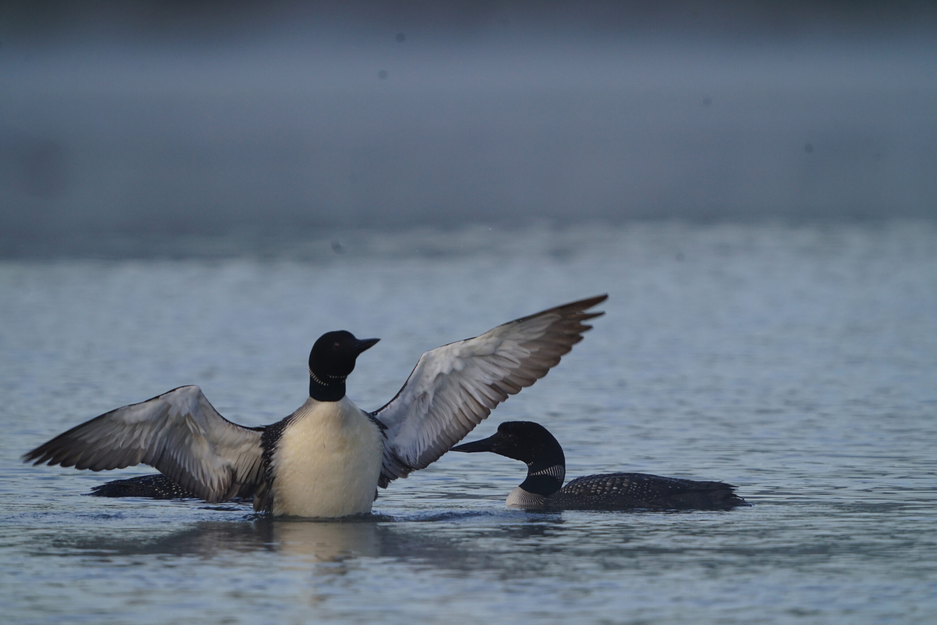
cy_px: 312
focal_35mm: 648
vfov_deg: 2.1
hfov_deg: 3.2
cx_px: 468
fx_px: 16866
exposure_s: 1/500
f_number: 9
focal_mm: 648
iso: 640
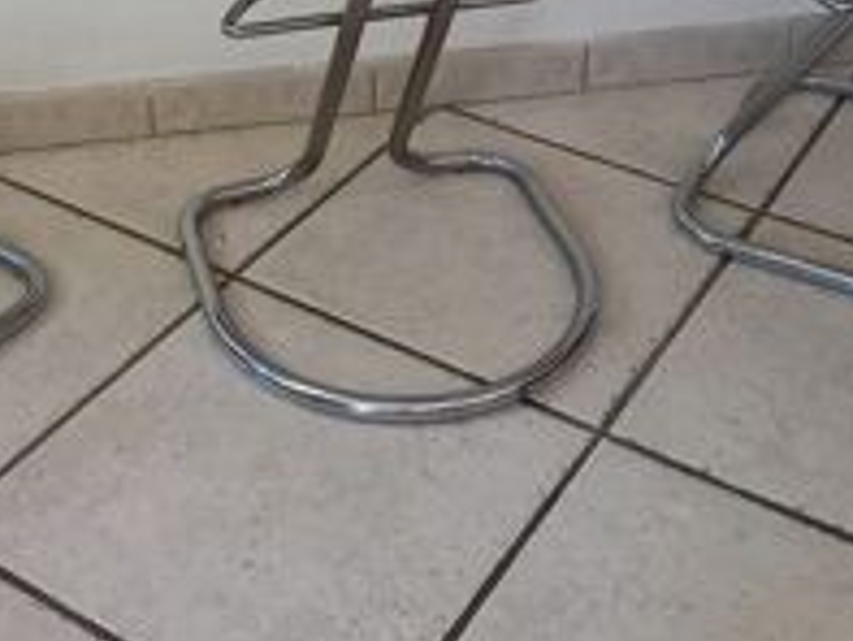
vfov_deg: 23.1
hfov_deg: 31.5
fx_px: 1504
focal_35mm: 61
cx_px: 325
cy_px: 9
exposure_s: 1/25
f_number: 1.8
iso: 400
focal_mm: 4.65
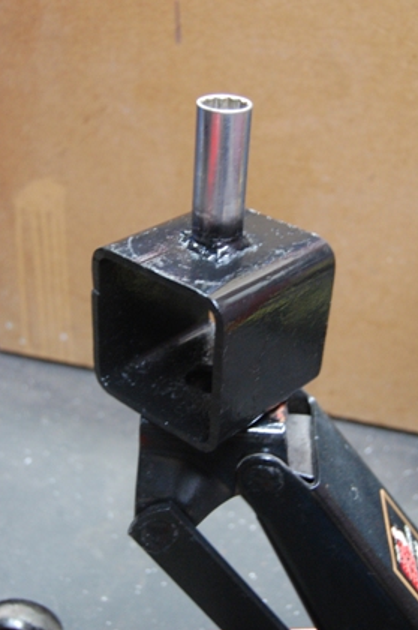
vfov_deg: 41.1
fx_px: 838
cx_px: 213
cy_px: 300
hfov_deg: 28.0
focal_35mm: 48
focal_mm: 30
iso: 1600
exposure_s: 1/8
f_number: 4.2
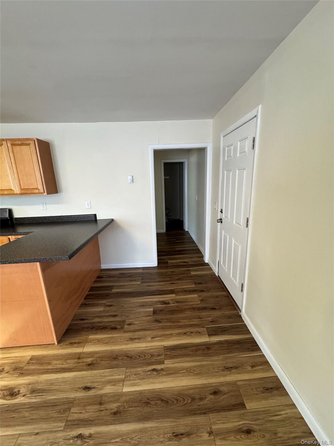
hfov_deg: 85.7
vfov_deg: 102.1
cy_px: 223
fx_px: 180
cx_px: 167
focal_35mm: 14
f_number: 2.2
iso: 320
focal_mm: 2.22
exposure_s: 1/120
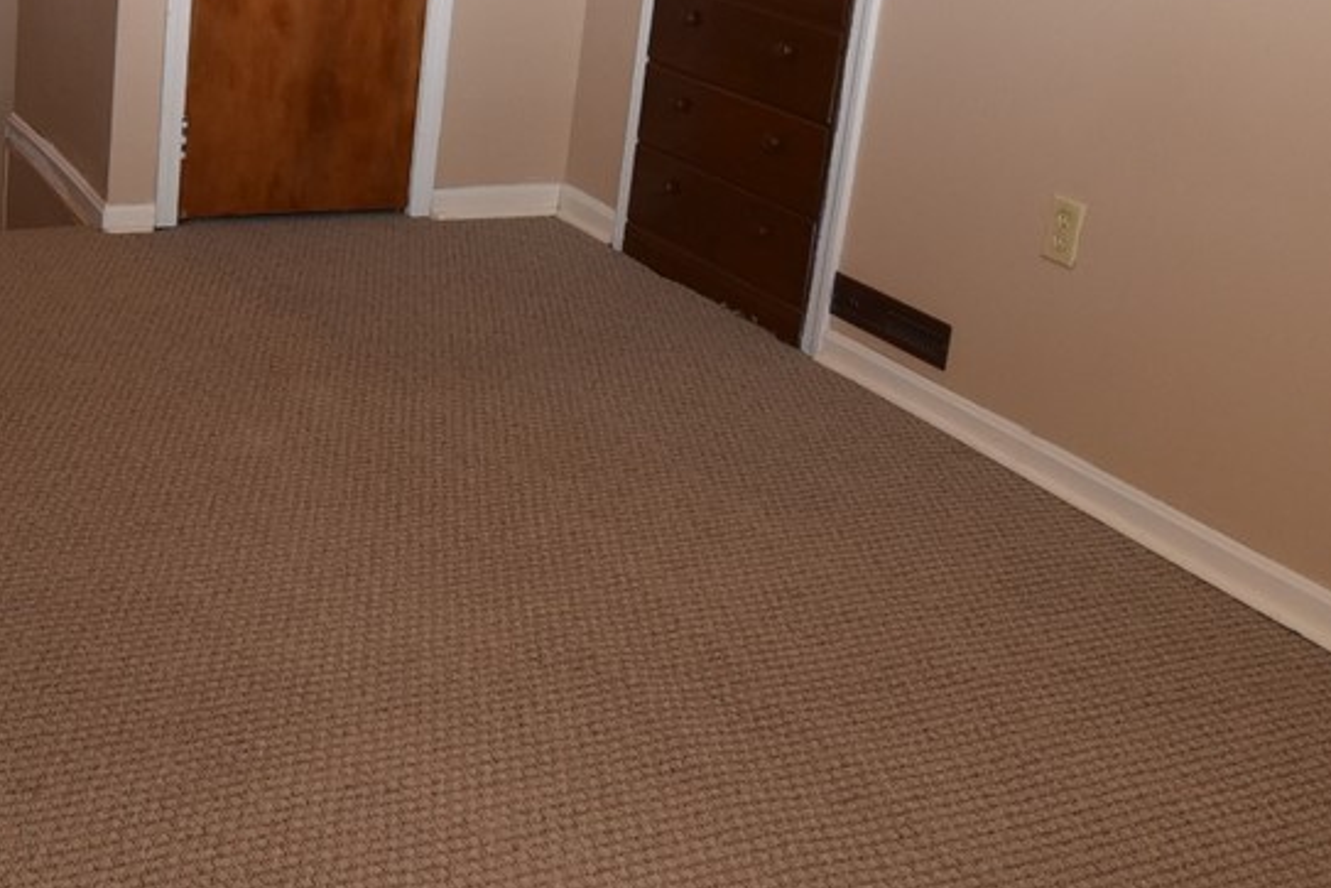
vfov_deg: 29.0
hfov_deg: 41.7
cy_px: 142
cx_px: 267
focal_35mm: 45
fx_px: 1664
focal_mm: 15
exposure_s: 1/30
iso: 800
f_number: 8
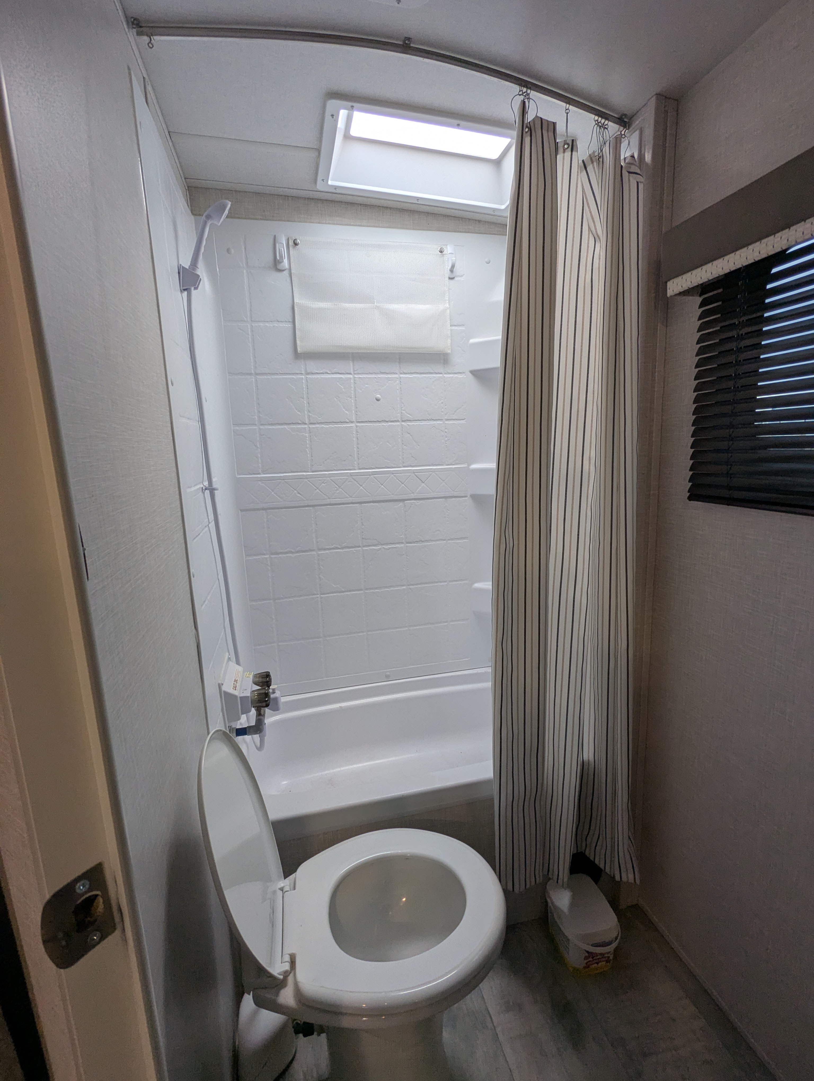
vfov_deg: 94.4
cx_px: 407
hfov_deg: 78.2
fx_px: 500
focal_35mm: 16
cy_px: 540
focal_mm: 2.35
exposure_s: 1/61
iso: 92
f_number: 2.2
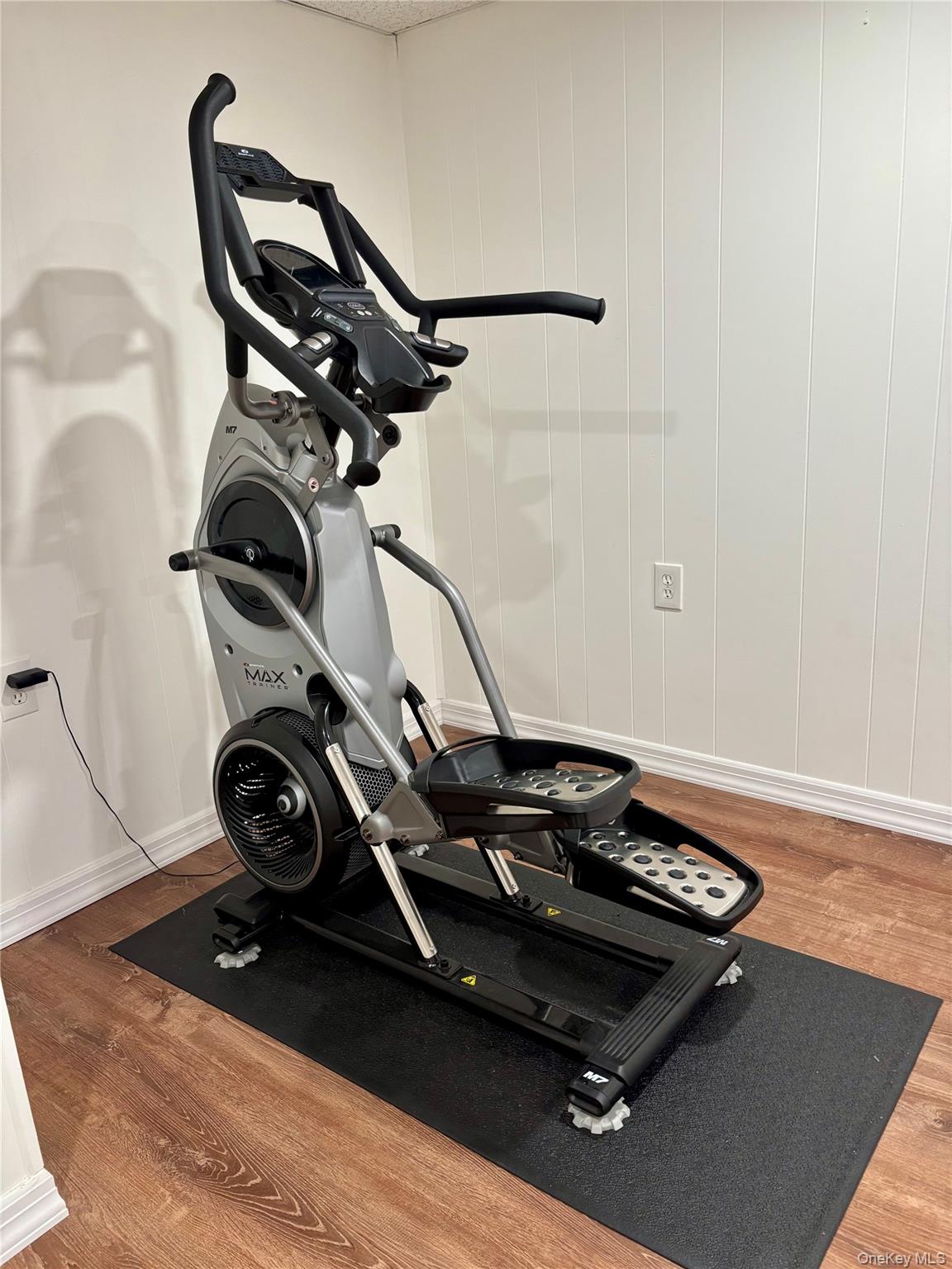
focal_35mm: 26
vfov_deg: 67.3
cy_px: 634
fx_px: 953
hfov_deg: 53.1
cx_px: 476
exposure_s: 1/60
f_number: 1.6
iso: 200
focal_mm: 5.96
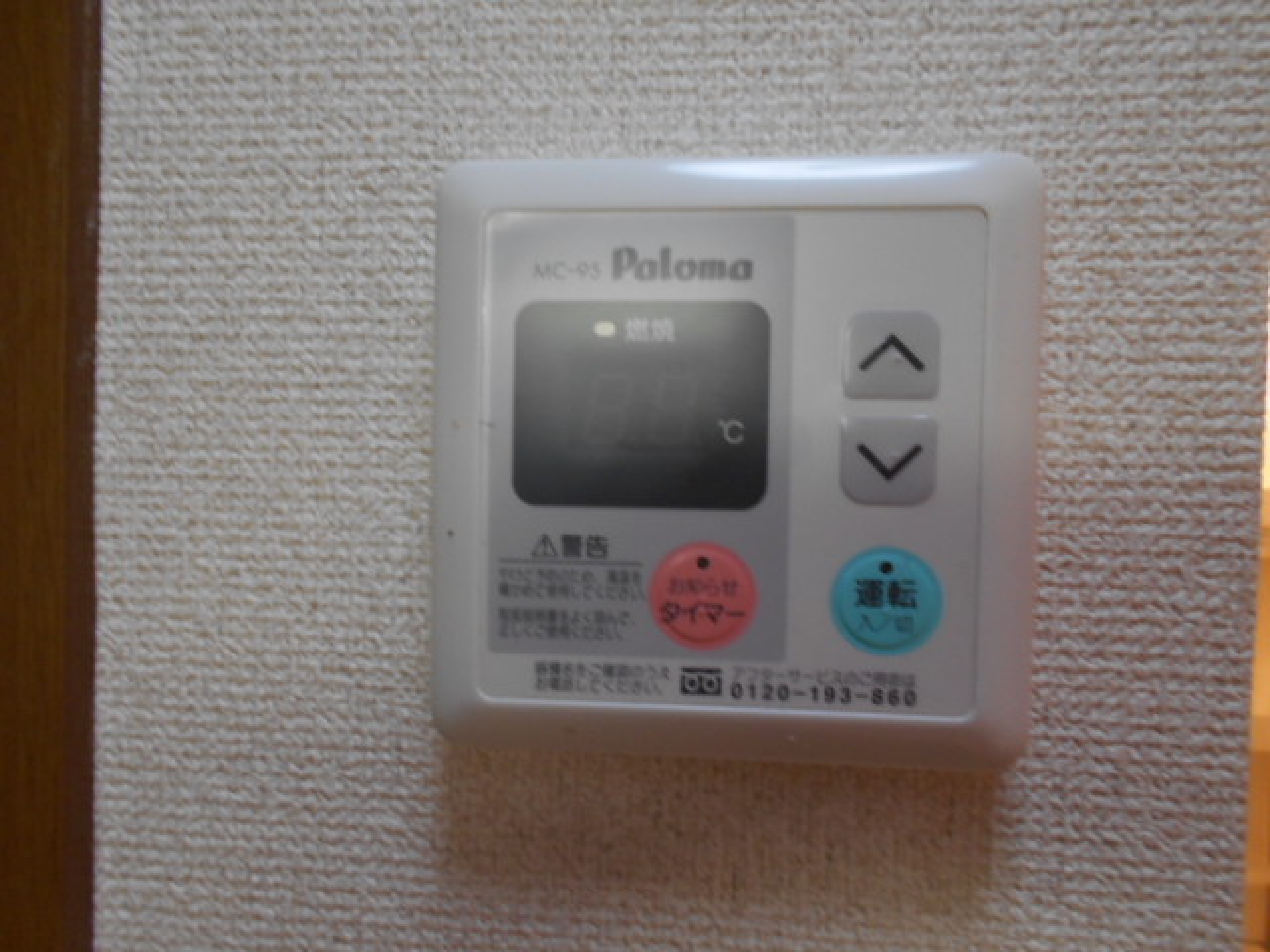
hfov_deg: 67.3
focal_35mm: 26
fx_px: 954
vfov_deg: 53.1
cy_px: 476
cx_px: 635
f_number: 3.2
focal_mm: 4.6
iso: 200
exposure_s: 1/30
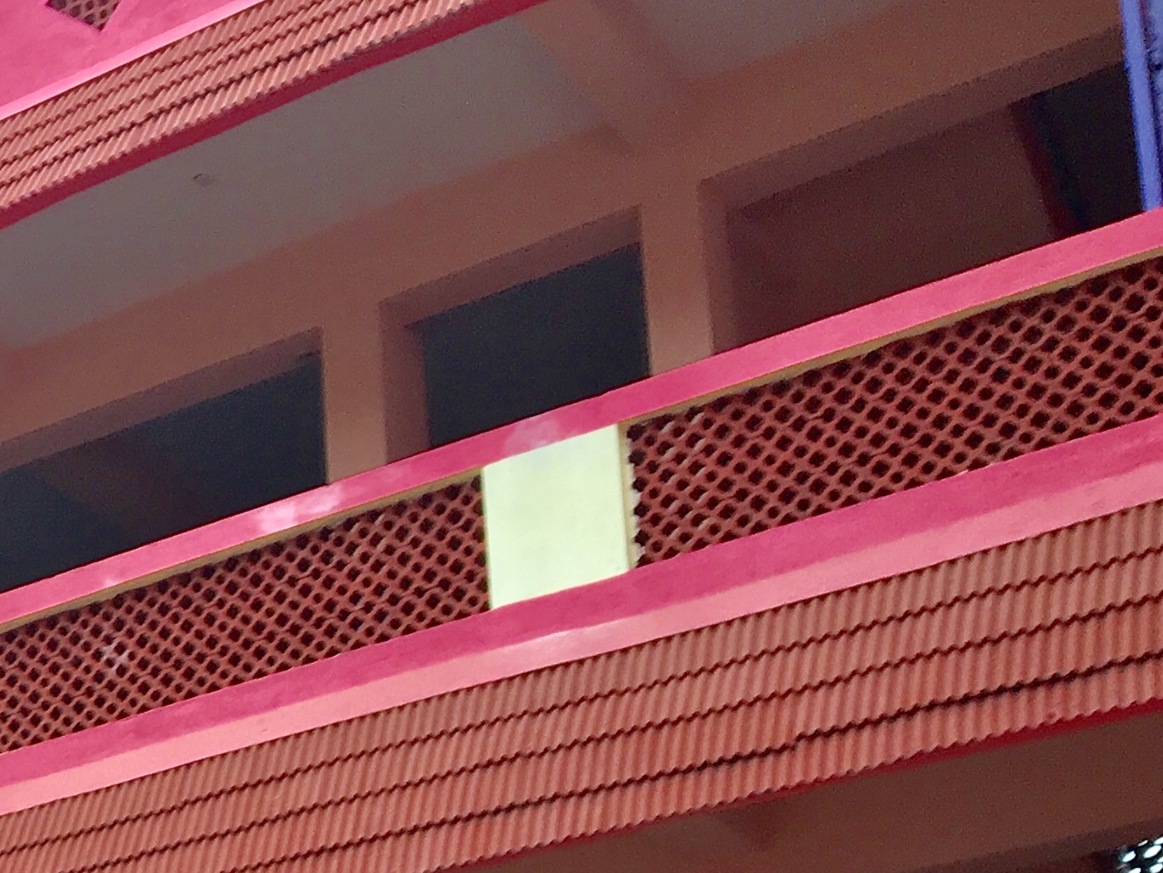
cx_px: -496
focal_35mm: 88
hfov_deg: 19.8
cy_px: 1203
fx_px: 2957
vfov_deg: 15.8
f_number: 2.2
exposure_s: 1/50
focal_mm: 4.15
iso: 25
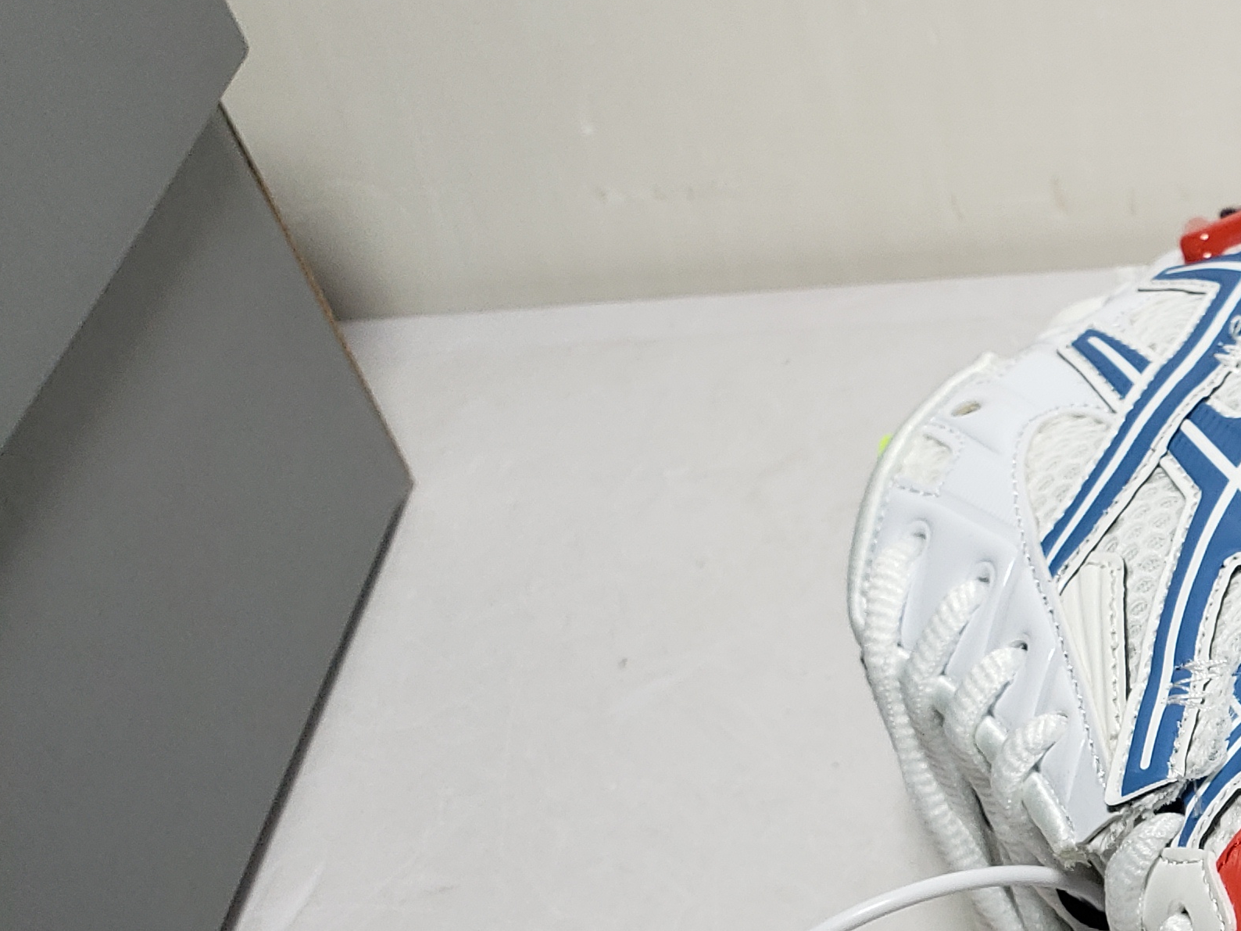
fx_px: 2366
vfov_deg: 21.7
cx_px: 1565
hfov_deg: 25.7
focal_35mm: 66
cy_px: 870
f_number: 2.4
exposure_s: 1/204
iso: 50
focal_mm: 4.3
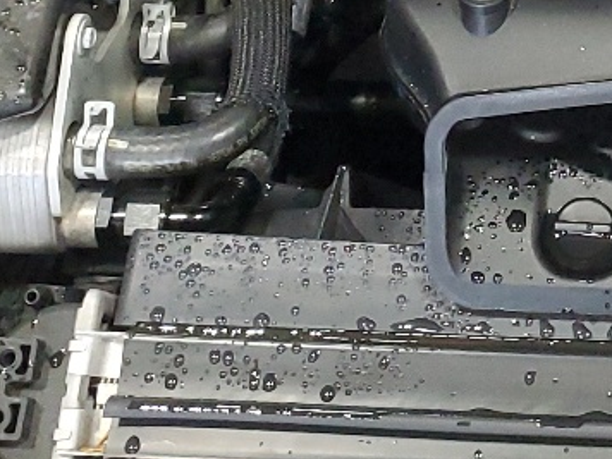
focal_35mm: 117
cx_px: 851
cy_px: -428
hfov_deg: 15.8
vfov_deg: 11.5
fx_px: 2069
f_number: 1.5
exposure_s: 1/60.2
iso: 237
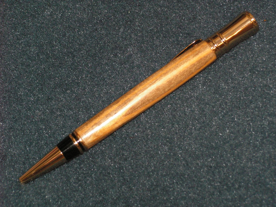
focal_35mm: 99
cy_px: 104
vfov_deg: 14.9
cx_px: 138
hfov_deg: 19.8
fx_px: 789
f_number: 3.4
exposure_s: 1/100
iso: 160
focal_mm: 16.5
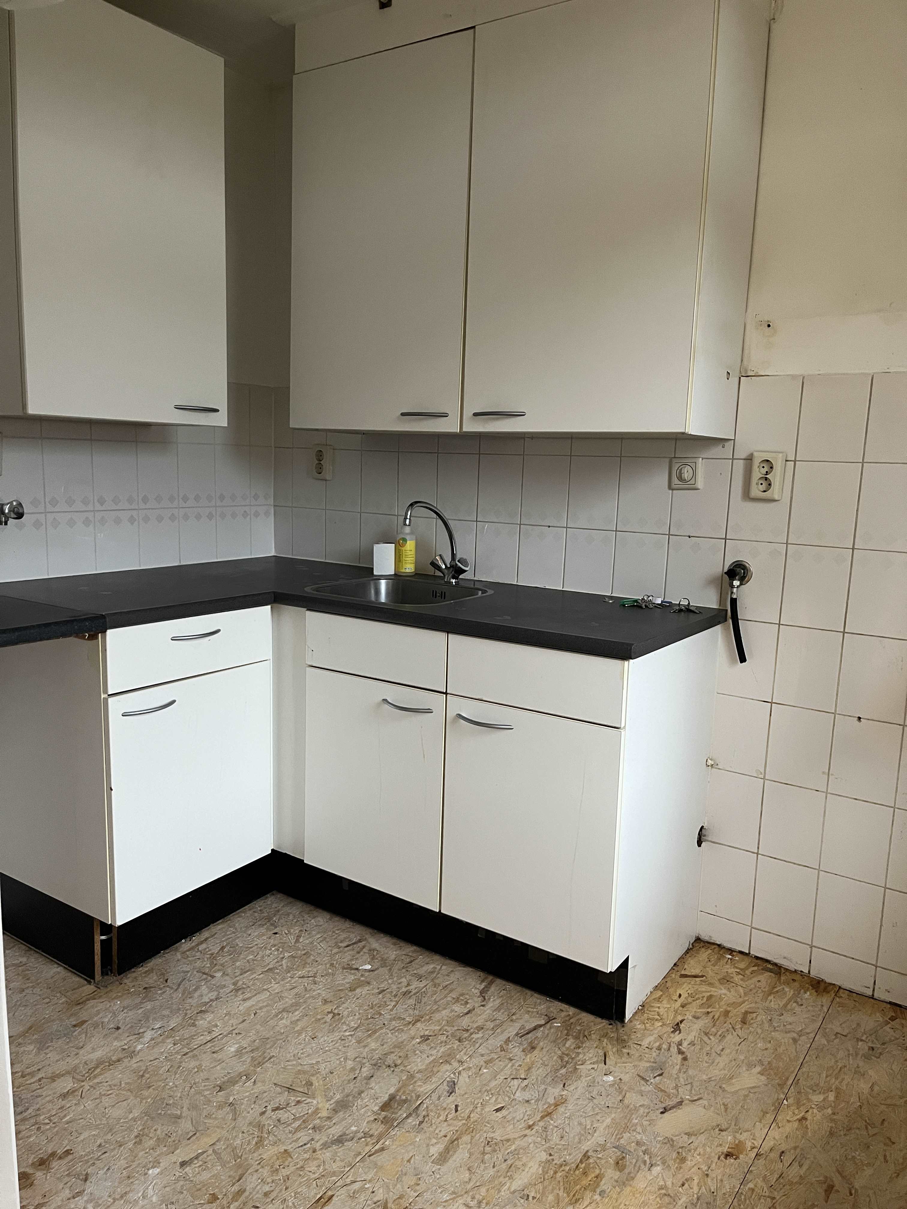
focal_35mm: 26
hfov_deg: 53.1
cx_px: 454
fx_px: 908
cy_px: 604
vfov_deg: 67.3
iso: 400
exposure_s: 1/50
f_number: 1.6
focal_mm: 5.1
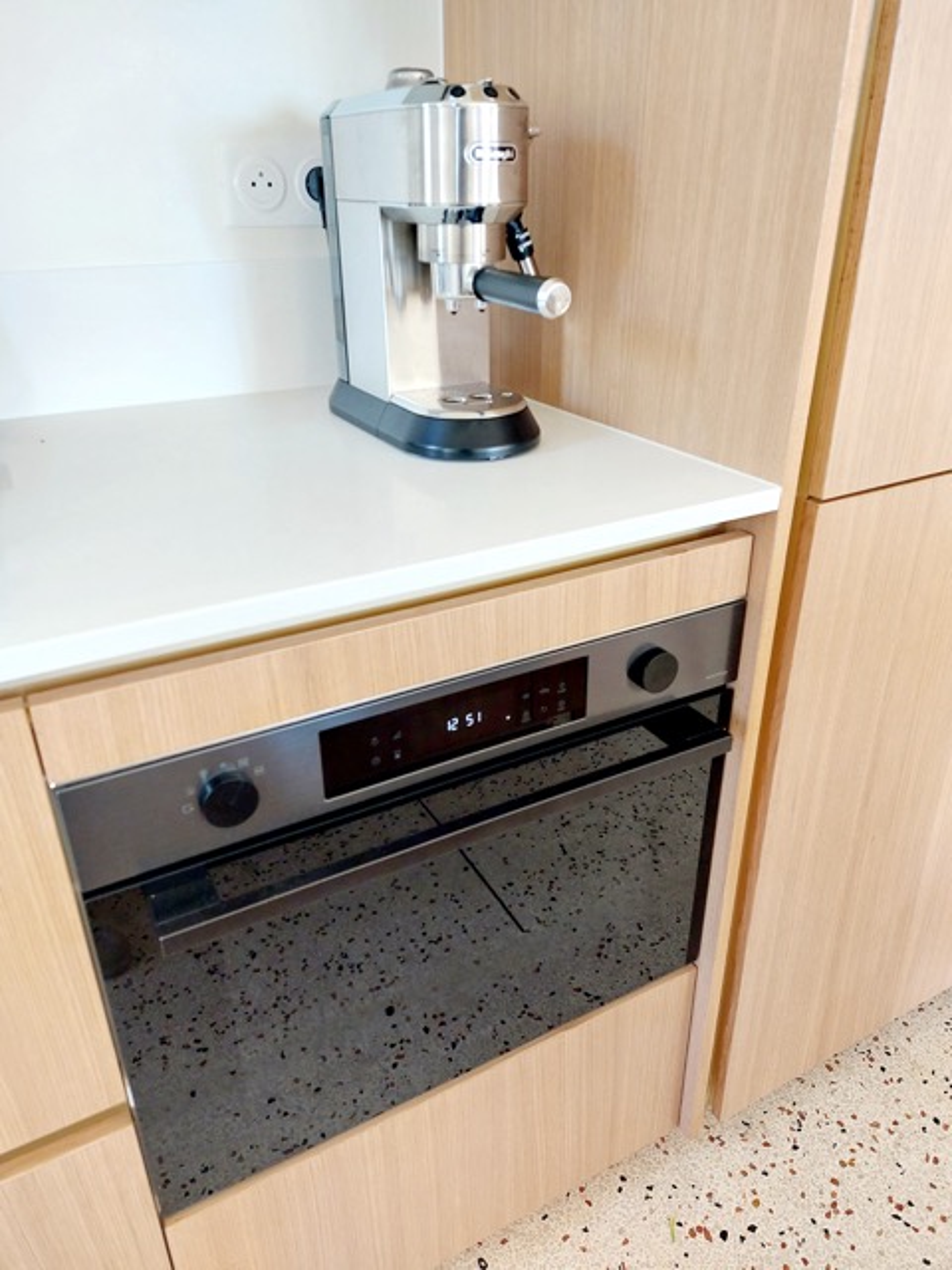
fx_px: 917
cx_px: 476
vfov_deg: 69.4
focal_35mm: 25
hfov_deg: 54.9
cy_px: 635
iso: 160
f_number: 1.8
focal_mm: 5.23
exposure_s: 1/50
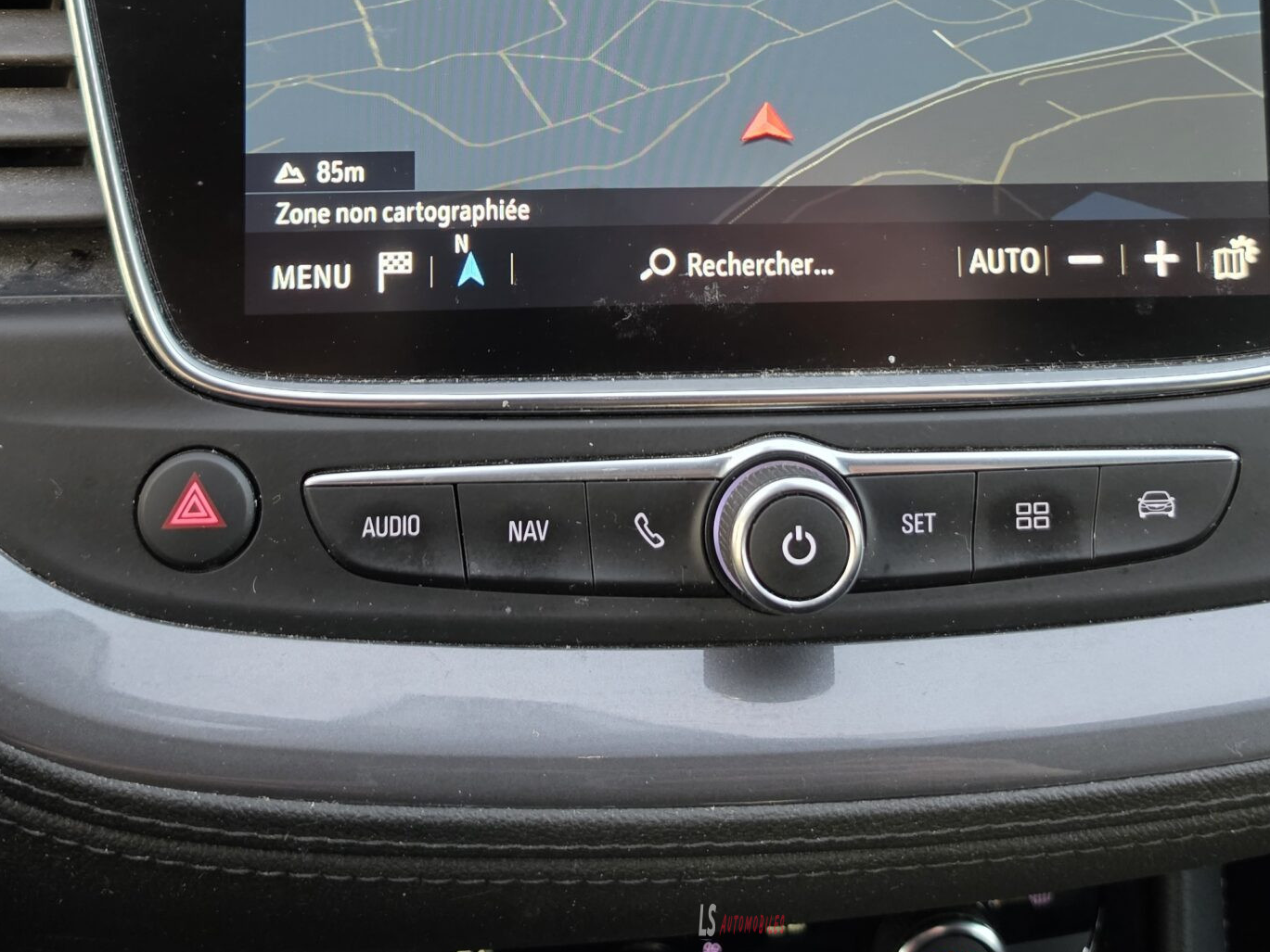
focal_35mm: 43
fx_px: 1578
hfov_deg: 43.8
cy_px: 98
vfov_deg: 32.0
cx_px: 649
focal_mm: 6.5
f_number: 1.4
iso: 320
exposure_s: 1/59.5
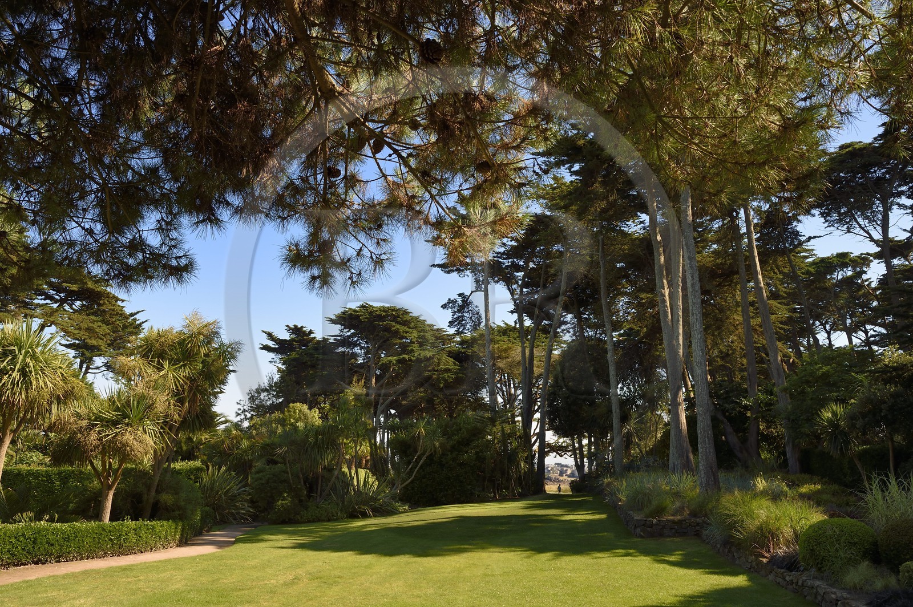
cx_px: 456
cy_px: 304
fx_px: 786
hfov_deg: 60.3
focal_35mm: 31
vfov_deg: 42.3
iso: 200
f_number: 11
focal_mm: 31
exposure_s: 1/160
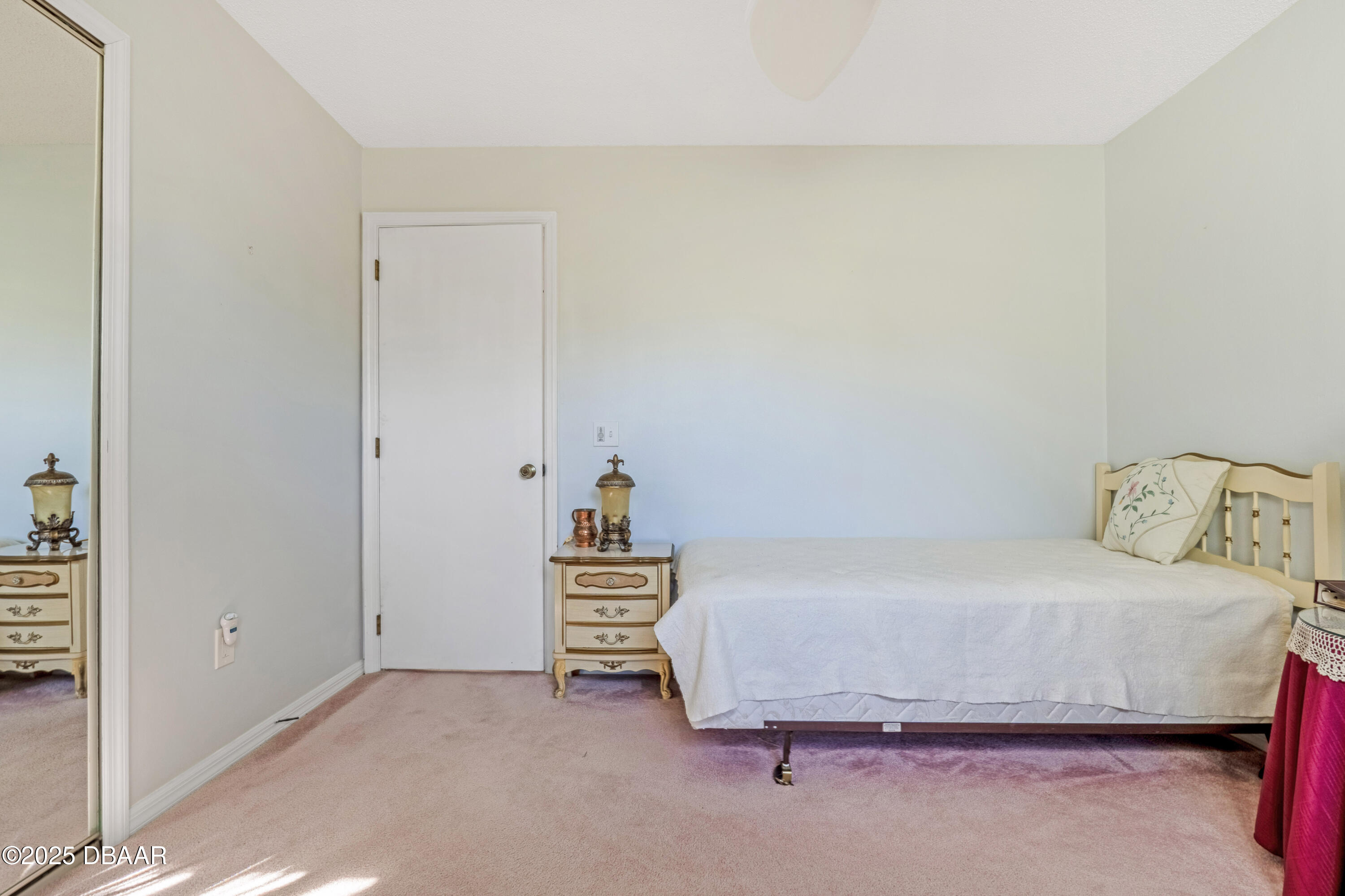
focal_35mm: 16
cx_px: 672
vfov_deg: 72.0
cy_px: 448
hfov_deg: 95.0
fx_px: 616
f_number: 9
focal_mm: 11
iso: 250
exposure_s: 1/200
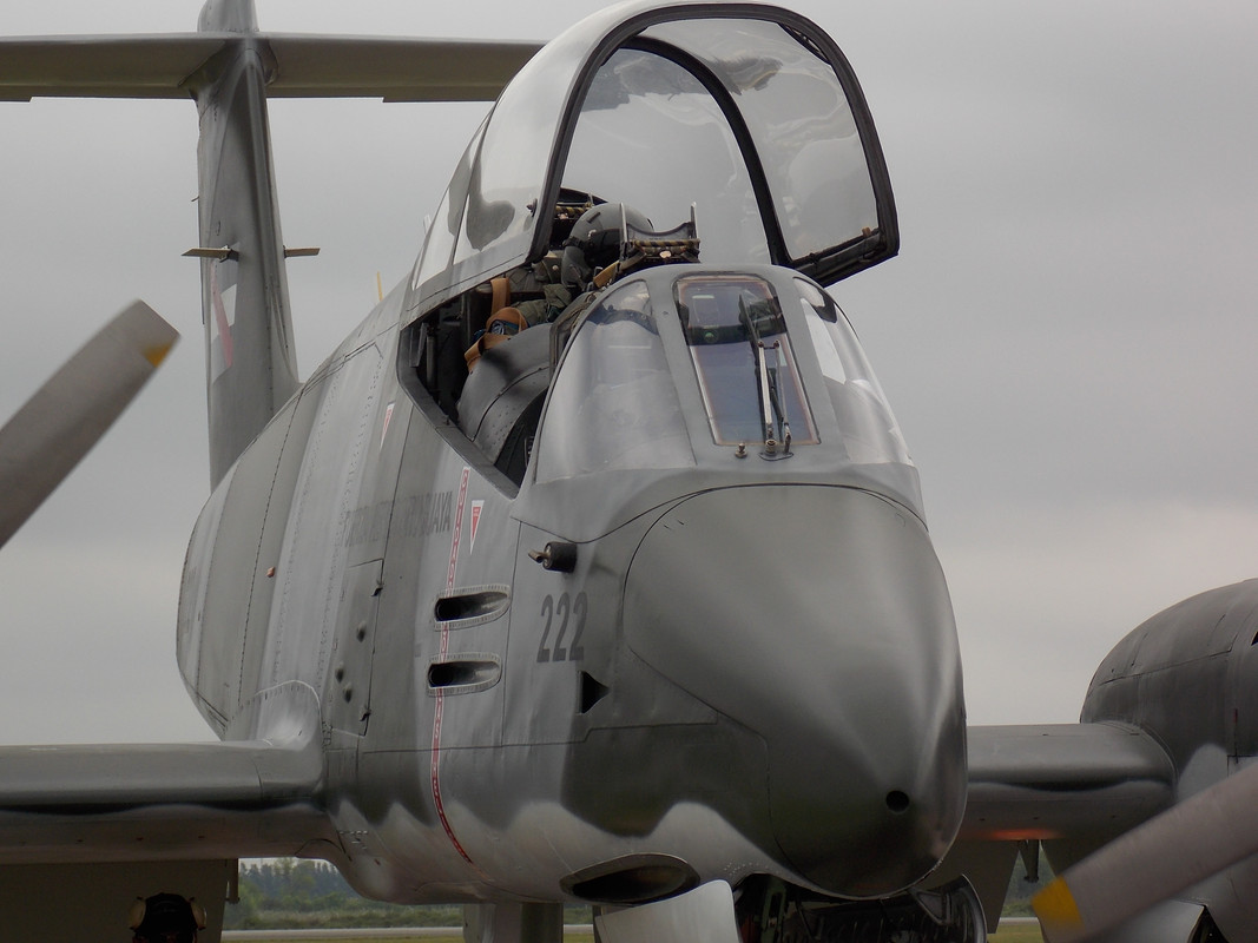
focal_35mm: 154
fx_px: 5596
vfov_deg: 9.6
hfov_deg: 12.8
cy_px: 472
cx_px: 629
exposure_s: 1/500
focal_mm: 27.3
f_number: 5.2
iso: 80
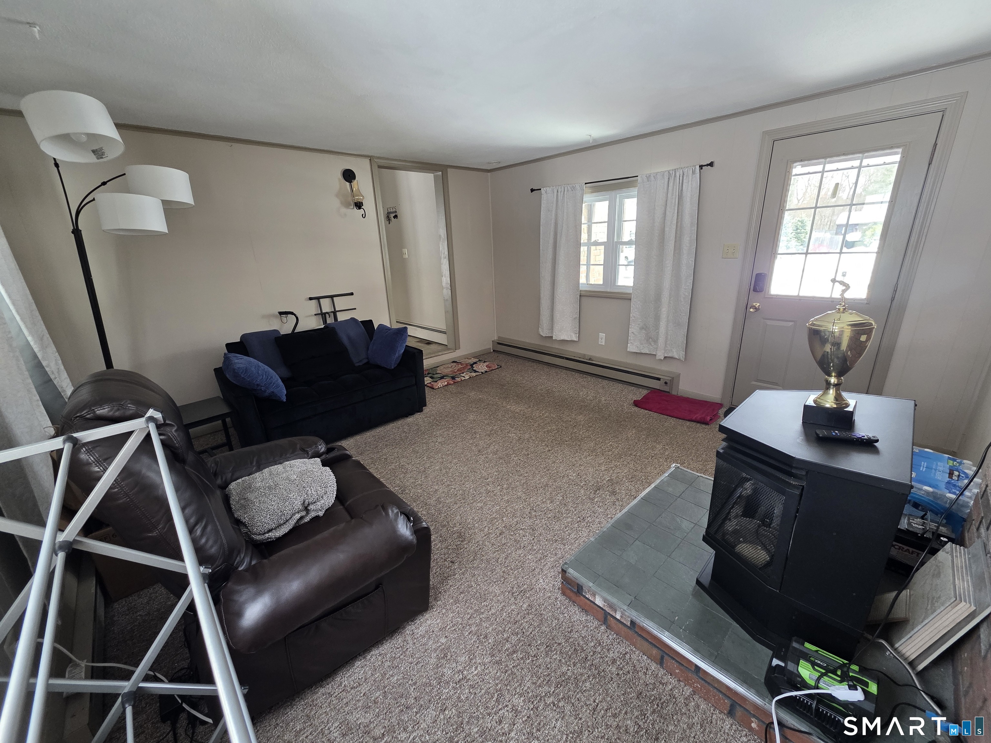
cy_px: 372
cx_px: 496
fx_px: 372
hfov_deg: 106.2
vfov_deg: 89.9
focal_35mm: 13
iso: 200
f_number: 1.9
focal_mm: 2.2
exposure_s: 1/120
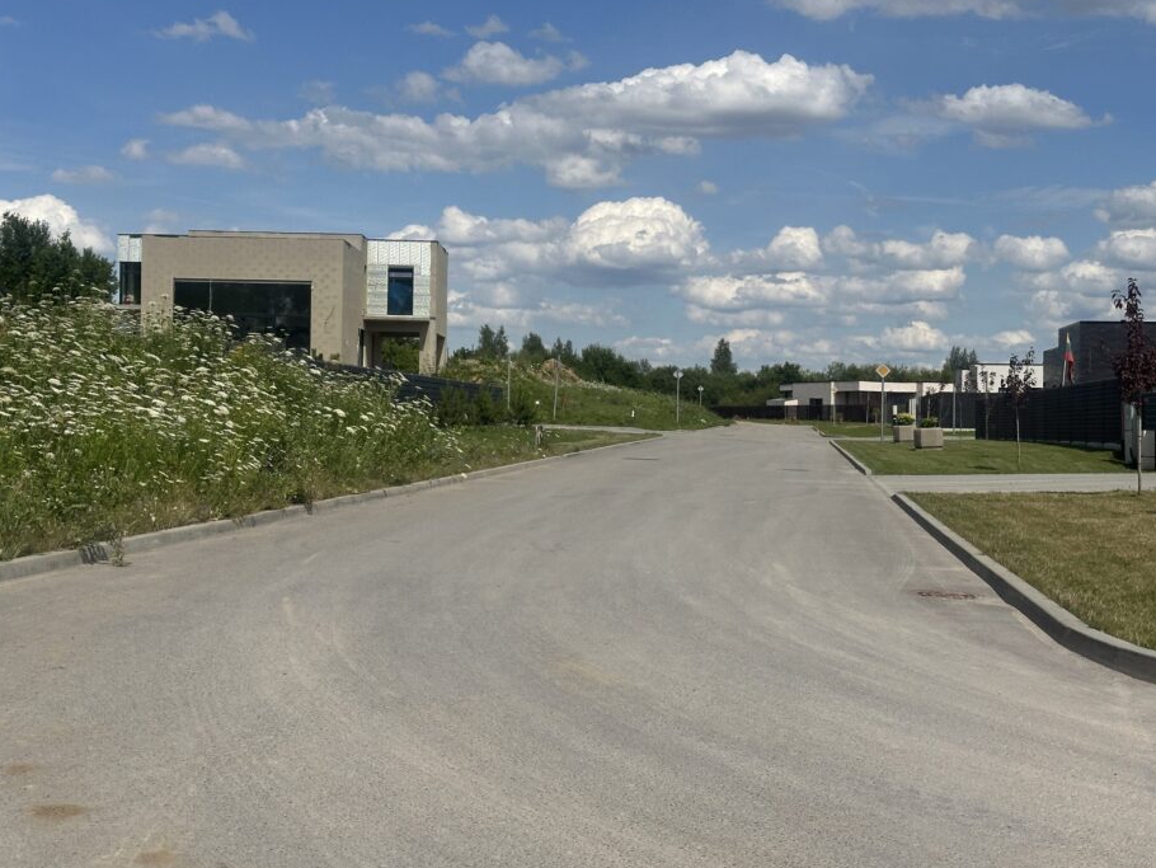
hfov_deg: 35.5
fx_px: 1804
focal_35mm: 54
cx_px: 643
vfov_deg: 27.0
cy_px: 389
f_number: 1.78
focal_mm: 6.86
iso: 64
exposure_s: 1/7634
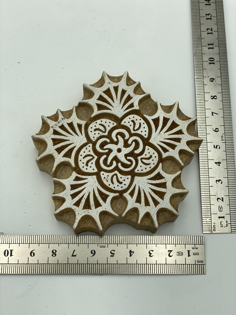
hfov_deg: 28.0
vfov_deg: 36.8
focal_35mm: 52
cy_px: 158
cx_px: 118
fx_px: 473
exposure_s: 1/666
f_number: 2
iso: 20
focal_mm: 6
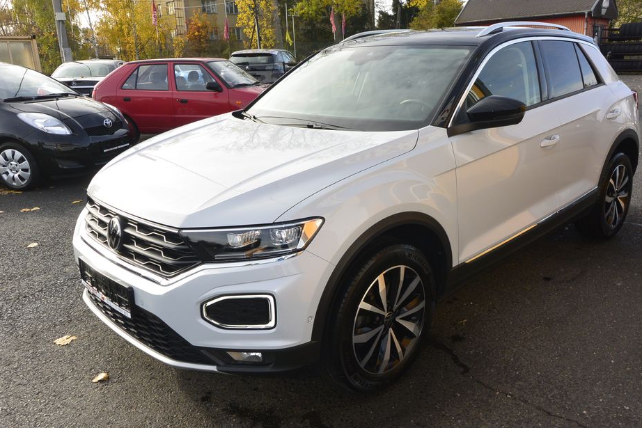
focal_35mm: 30
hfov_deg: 61.9
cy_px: 206
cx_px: 343
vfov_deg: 43.6
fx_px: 535
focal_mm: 10
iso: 160
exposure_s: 1/250
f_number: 7.1
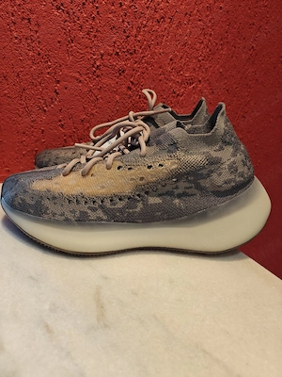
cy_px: 188
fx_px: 261
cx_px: 141
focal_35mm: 24
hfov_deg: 56.8
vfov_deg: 71.6
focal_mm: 5.59
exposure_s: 1/100
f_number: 1.8
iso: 400
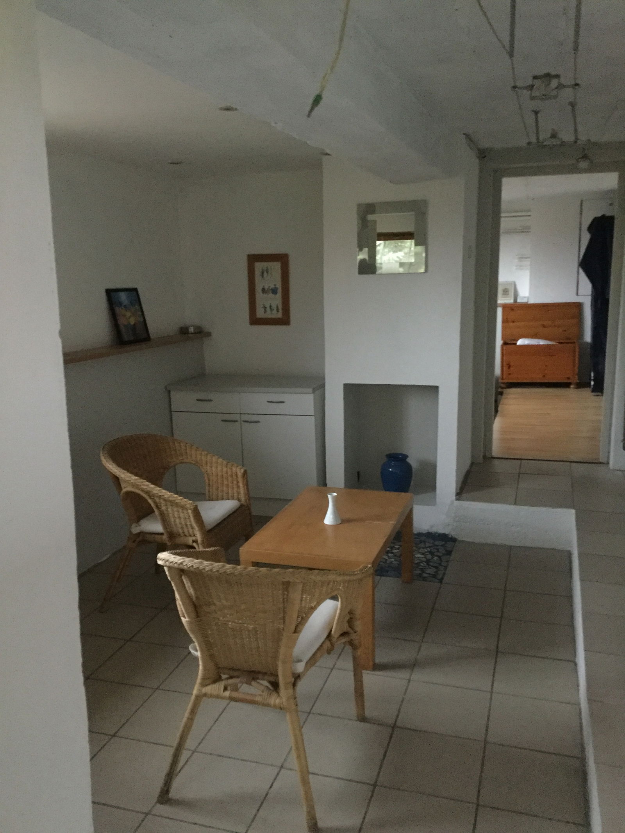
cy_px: 416
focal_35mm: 31
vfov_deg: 58.3
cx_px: 312
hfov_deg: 45.4
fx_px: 746
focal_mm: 3.3
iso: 500
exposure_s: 1/17
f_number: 2.4
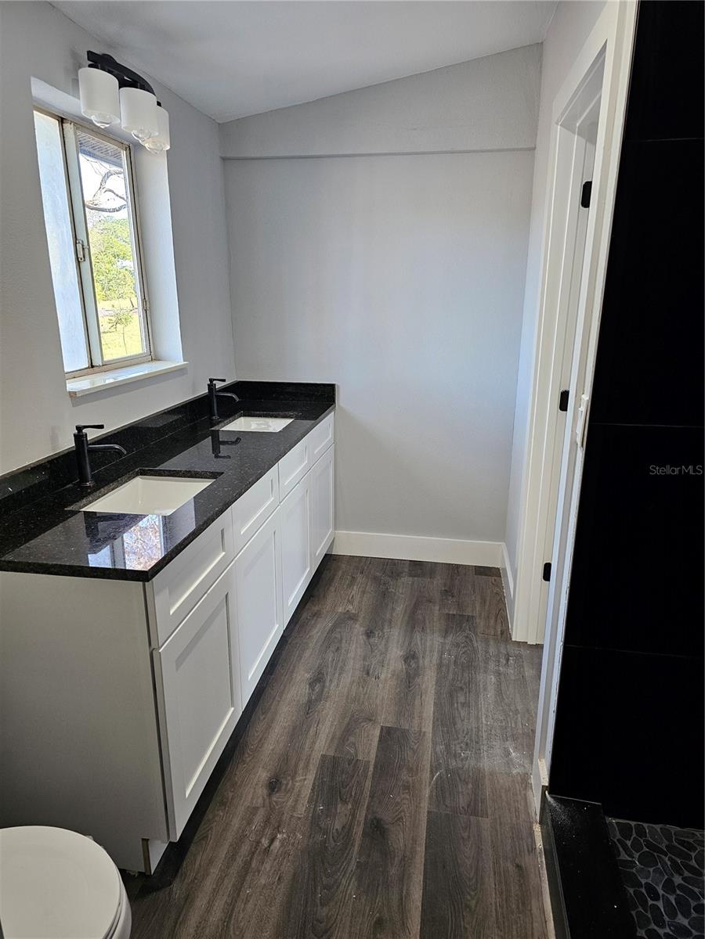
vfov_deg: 73.9
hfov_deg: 58.9
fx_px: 625
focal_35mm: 23
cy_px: 470
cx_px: 352
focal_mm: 6.3
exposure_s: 1/120
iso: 250
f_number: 1.7
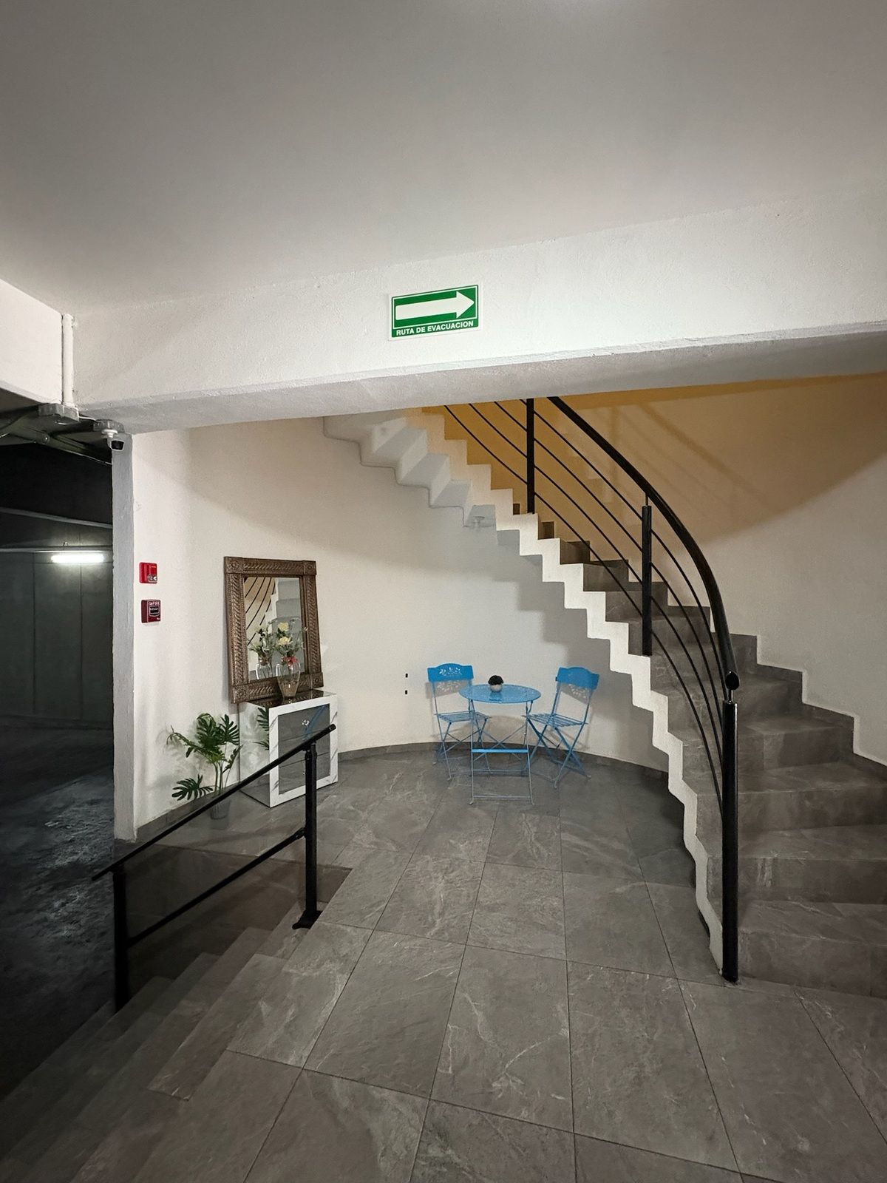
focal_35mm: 14
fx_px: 478
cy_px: 592
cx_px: 444
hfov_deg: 85.7
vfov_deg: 102.1
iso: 1000
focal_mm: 2.22
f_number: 2.2
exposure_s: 1/30
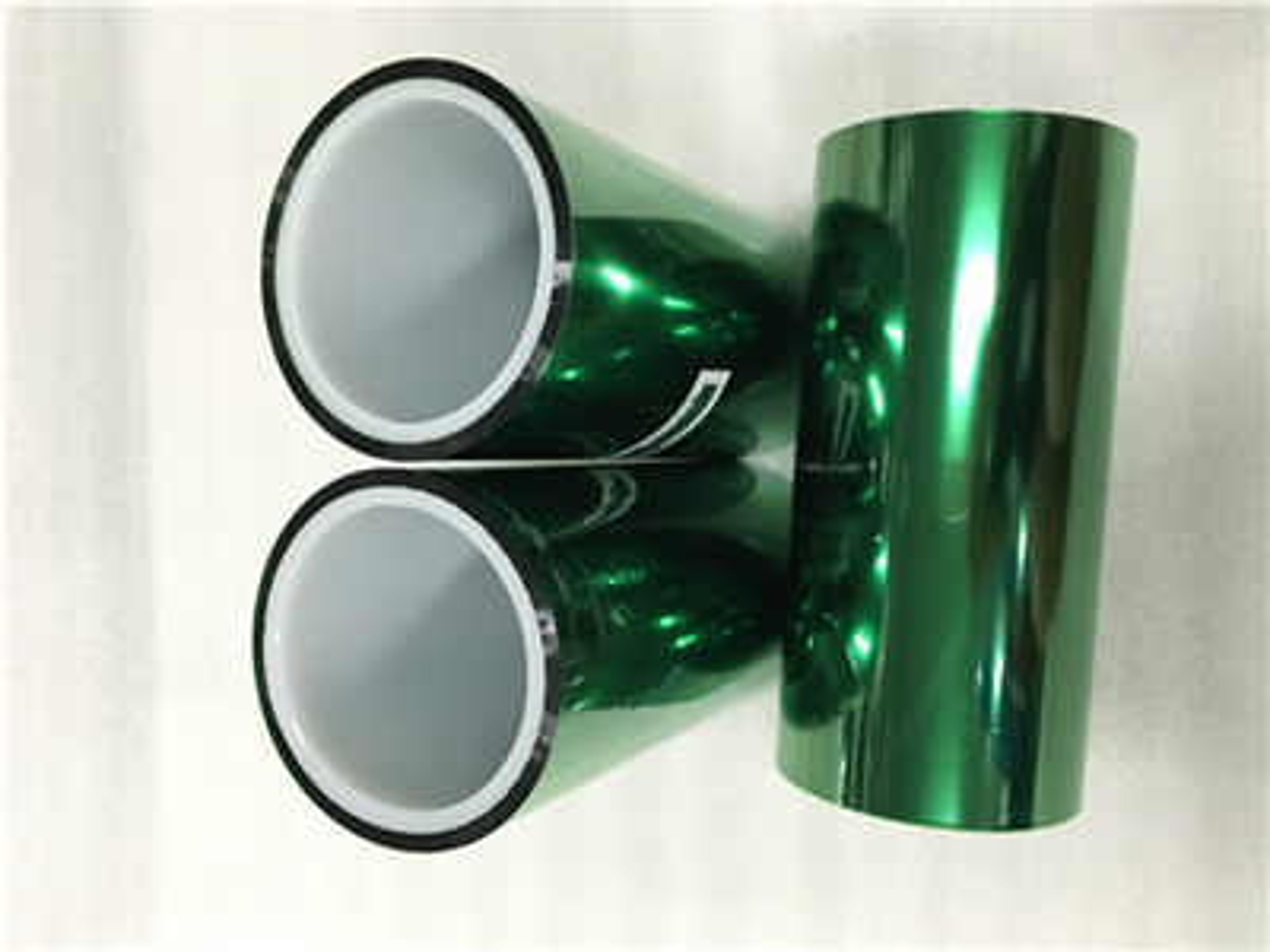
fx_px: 1064
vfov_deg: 48.2
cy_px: 476
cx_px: 635
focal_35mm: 29
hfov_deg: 61.7
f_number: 2.2
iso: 200
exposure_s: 1/25
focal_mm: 4.15
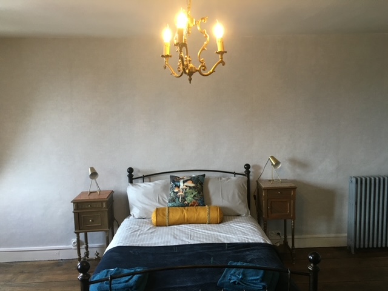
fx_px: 325
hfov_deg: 61.7
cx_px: 194
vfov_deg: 48.2
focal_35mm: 29
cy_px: 146
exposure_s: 1/33
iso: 125
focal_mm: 4.15
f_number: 2.2
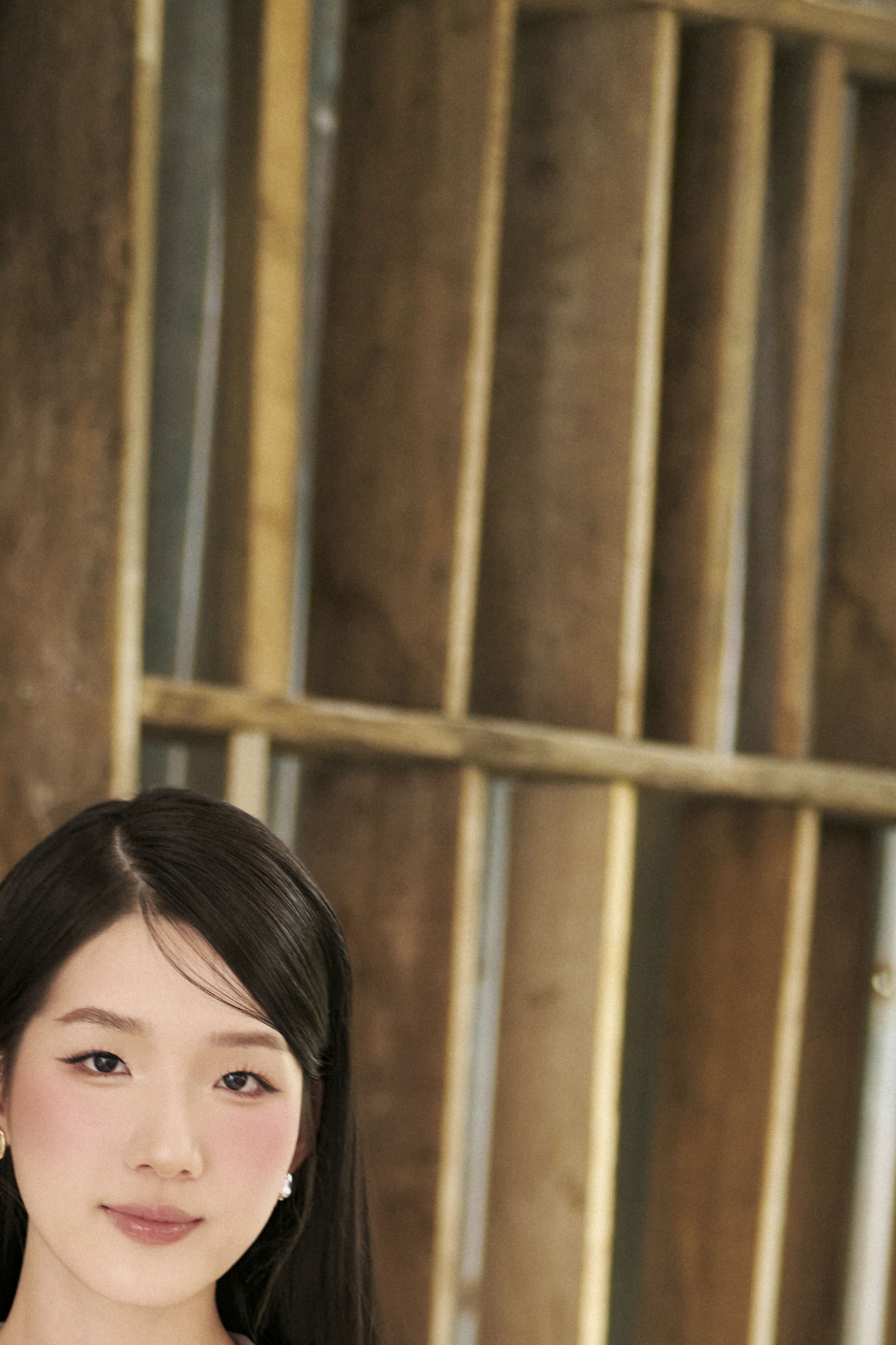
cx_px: -85
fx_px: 6122
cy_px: 1996
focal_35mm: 164
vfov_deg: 12.0
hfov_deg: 8.3
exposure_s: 1/125
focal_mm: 50
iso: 640
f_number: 1.8
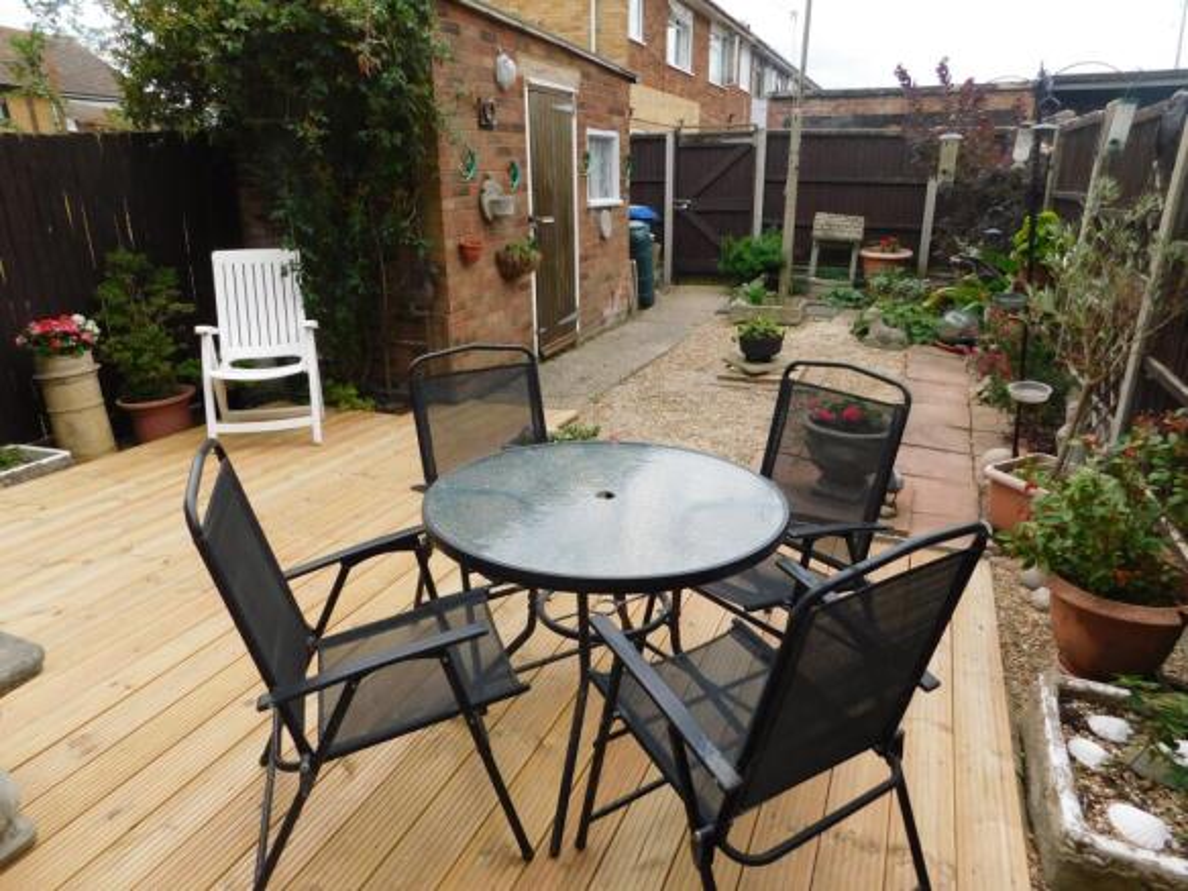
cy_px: 446
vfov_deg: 58.9
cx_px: 594
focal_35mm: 23
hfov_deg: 73.9
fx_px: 789
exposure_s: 1/500
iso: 125
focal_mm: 4
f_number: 3
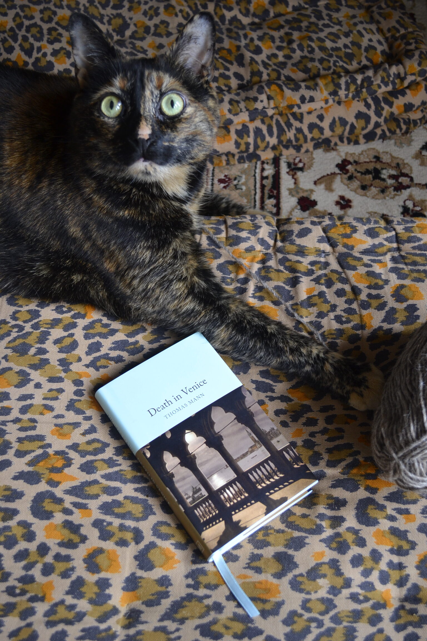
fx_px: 747
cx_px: 214
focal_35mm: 42
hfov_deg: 31.9
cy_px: 320
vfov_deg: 46.4
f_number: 4.5
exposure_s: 1/25
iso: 400
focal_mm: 28
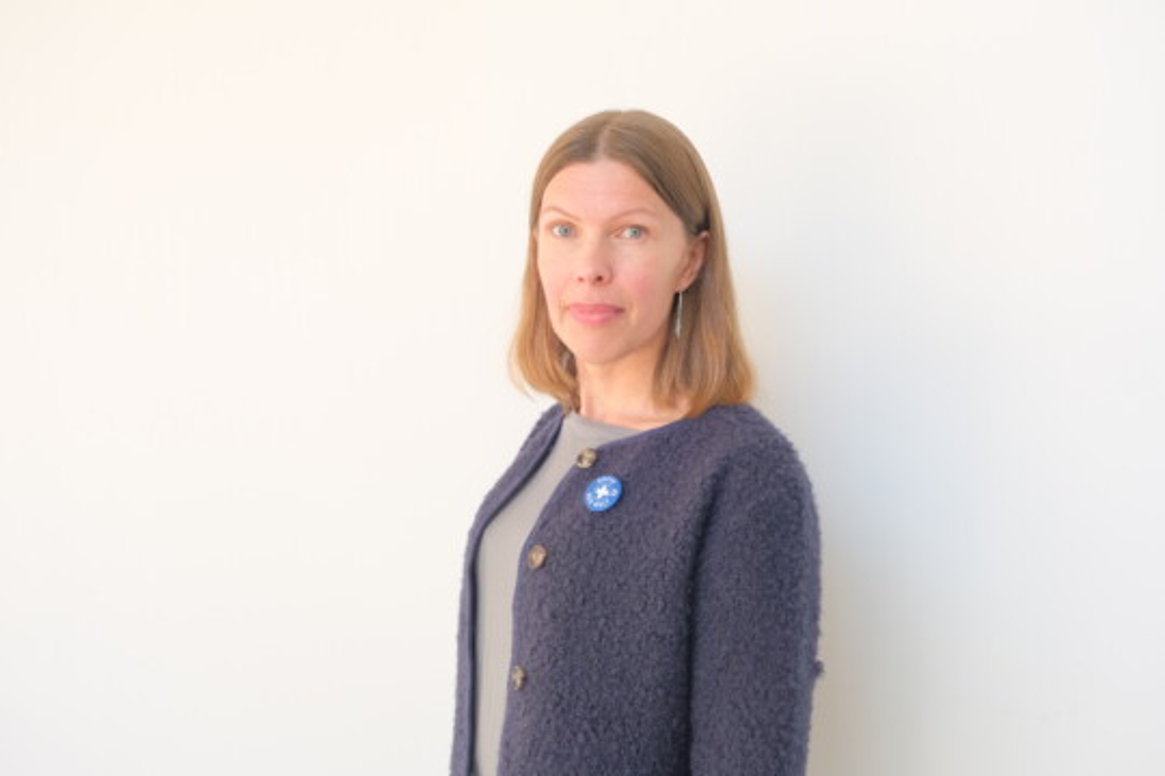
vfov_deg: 46.4
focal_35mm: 28
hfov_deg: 65.5
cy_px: 388
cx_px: 582
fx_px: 906
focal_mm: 18.8
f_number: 2.8
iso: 2000
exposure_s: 1/100
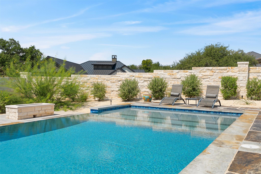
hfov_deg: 57.2
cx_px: 130
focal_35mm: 33
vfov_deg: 40.0
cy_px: 87
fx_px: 239
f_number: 9
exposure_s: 1/40
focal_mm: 33
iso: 100
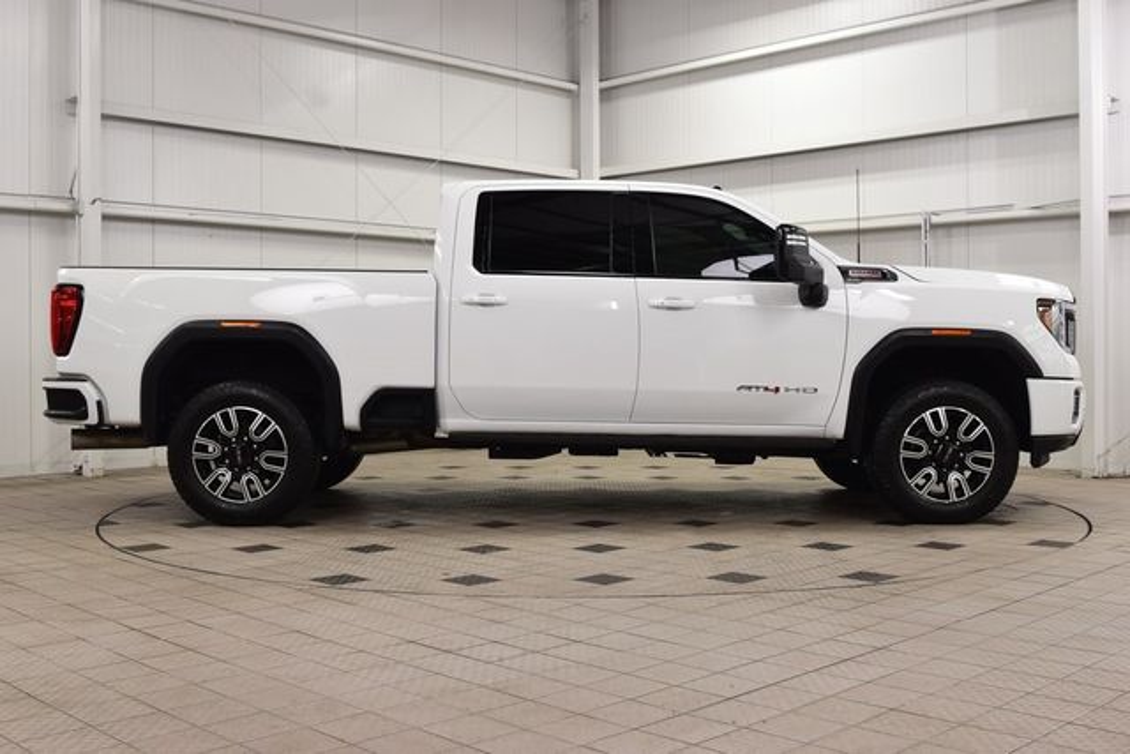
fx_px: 1224
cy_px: 377
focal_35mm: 39
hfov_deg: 49.5
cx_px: 565
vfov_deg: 34.2
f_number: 7.1
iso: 500
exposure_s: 1/30
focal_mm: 26
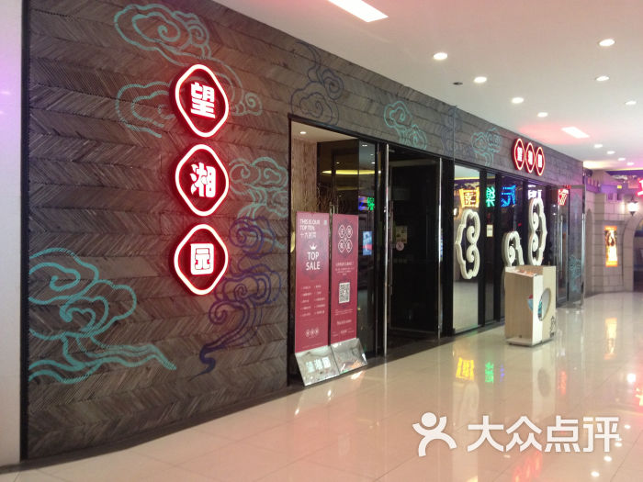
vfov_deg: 40.7
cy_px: 241
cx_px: 322
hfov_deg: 52.6
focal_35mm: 35
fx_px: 650
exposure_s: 1/20
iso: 200
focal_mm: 4.28
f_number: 2.4
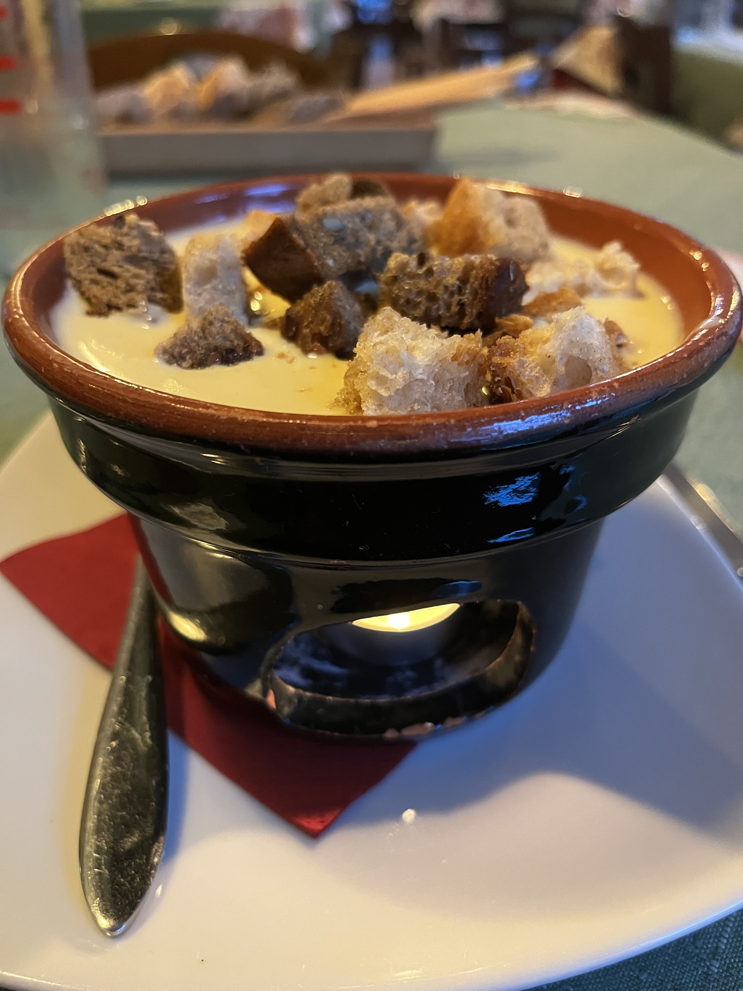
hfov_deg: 53.1
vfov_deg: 67.3
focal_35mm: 26
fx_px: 744
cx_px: 372
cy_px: 496
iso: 500
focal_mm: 5.1
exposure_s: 1/33
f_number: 1.6
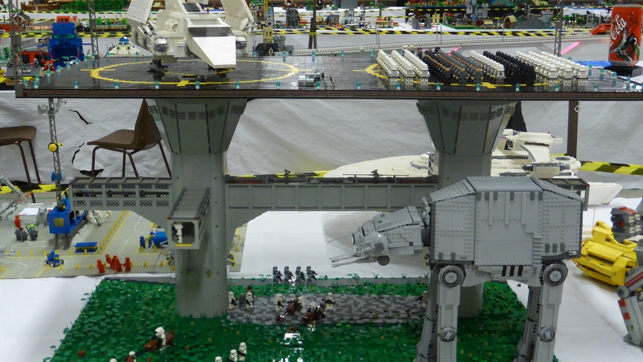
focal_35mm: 45
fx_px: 767
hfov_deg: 45.5
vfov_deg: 26.5
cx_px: 322
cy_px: 185
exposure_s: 1/15
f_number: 3.9
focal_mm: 7.4
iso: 400
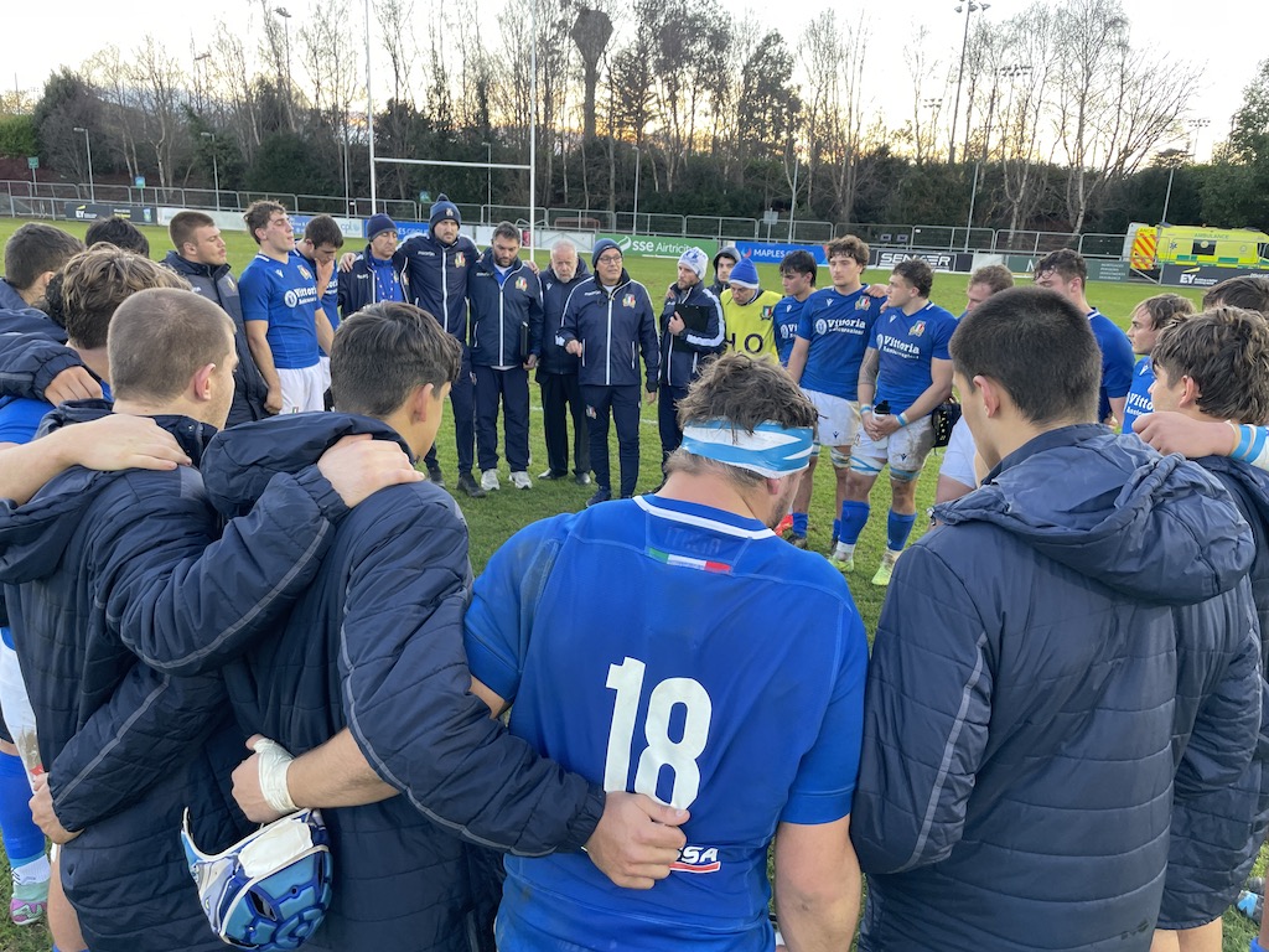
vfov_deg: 53.1
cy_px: 476
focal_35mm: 26
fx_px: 953
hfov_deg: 67.3
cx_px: 634
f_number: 1.6
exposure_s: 1/100
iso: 80
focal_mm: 4.2
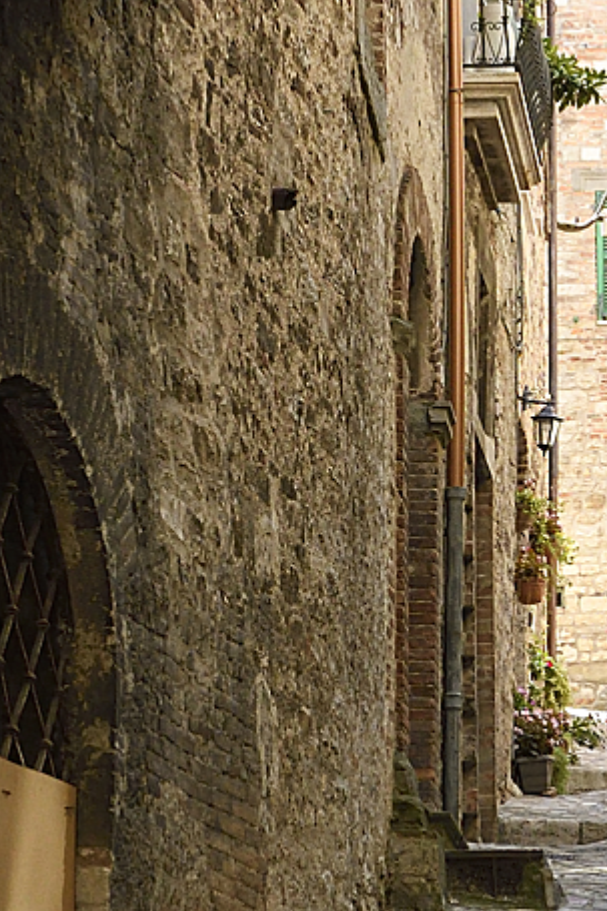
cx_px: 881
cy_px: 671
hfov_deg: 8.8
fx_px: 3847
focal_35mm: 152
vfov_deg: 13.5
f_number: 7.1
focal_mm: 24
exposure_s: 1/320
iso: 1000
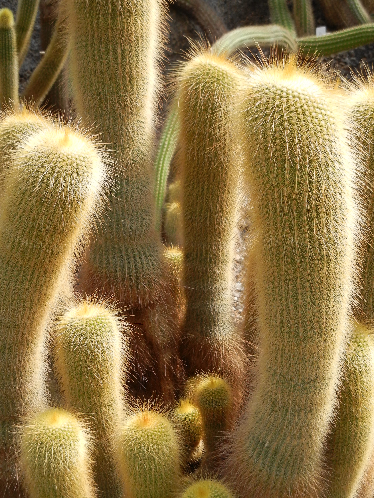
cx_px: 191
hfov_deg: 17.6
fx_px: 1210
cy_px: 285
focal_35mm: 84
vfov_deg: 23.3
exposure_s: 1/178
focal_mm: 12.2
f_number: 4.1
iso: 160
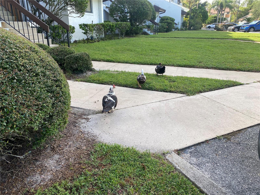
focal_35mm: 26
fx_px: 195
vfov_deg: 53.1
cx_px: 130
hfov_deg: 67.3
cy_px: 98
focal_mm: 4.25
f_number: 1.8
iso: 32
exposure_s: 1/444
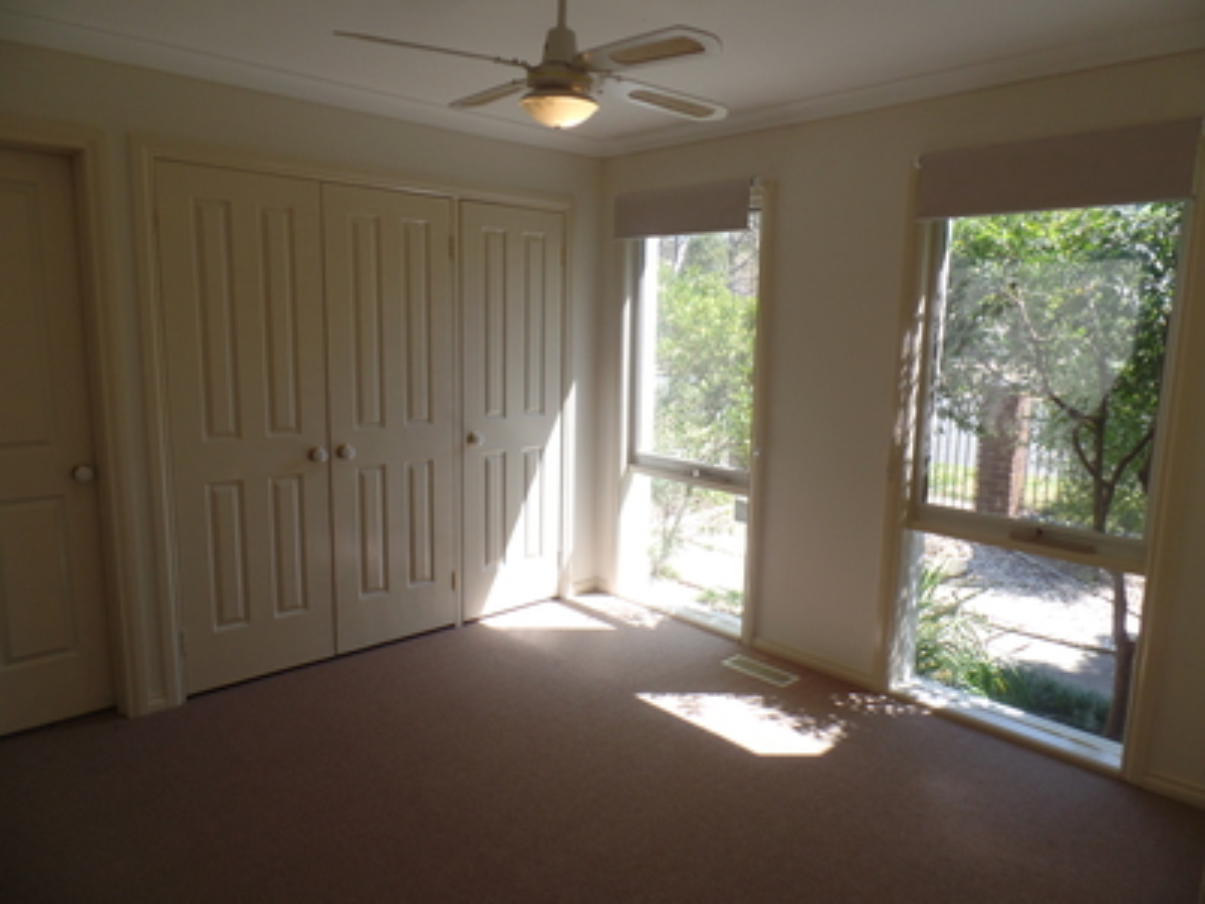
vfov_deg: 58.9
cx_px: 602
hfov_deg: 73.9
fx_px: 801
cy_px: 452
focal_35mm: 23
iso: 80
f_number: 3.5
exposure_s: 1/125
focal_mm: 4.1
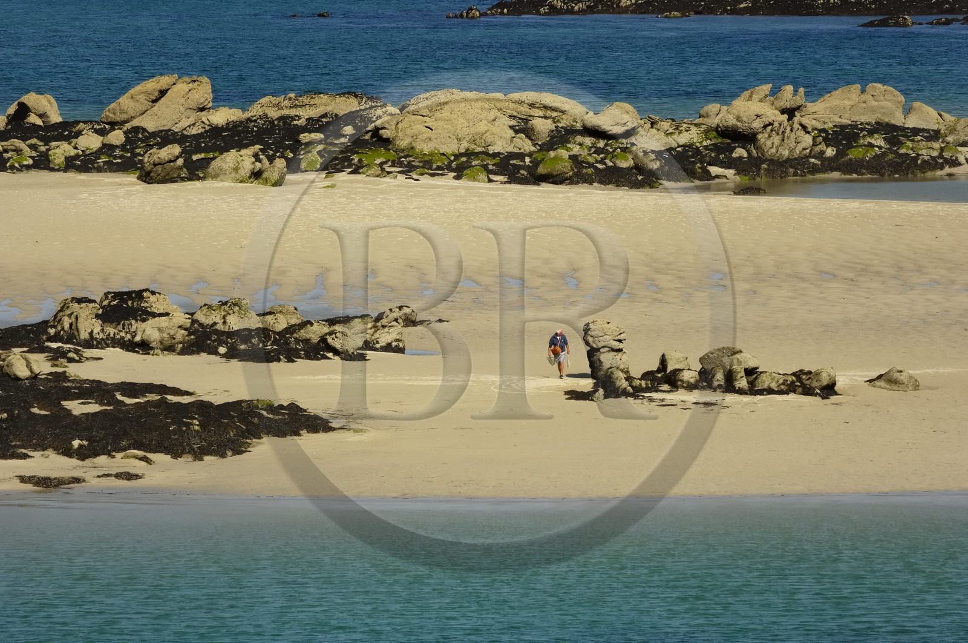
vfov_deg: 5.4
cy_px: 322
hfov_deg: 8.1
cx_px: 484
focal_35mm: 255
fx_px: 6847
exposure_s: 1/400
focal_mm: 170
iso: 100
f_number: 7.1
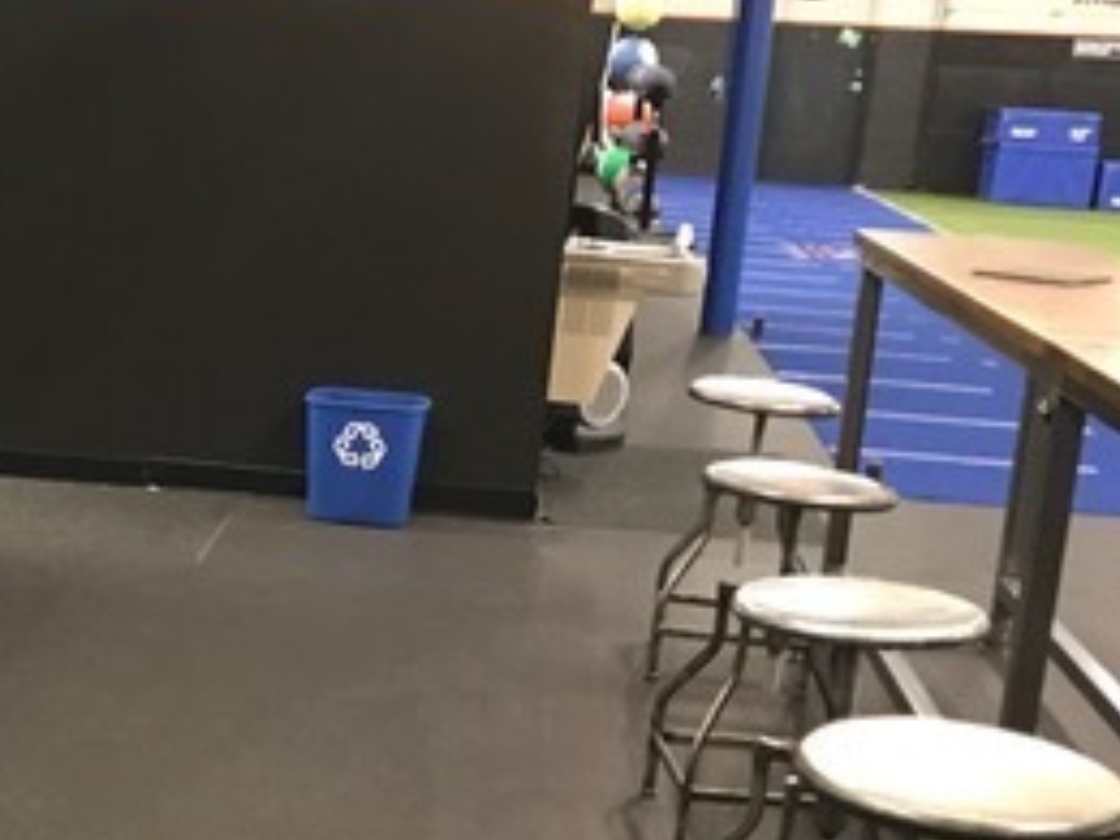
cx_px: 73
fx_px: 2232
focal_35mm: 69
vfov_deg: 21.2
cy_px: 582
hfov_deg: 27.0
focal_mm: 3.99
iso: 80
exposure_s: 1/7
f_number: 1.8
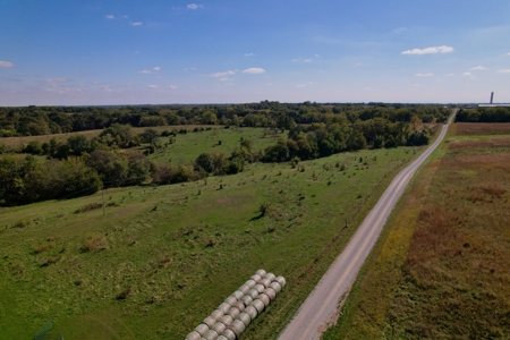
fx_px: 312
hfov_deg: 78.6
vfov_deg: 57.2
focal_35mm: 22
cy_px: 170
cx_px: 255
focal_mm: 8.38
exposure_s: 1/160
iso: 100
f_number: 2.8
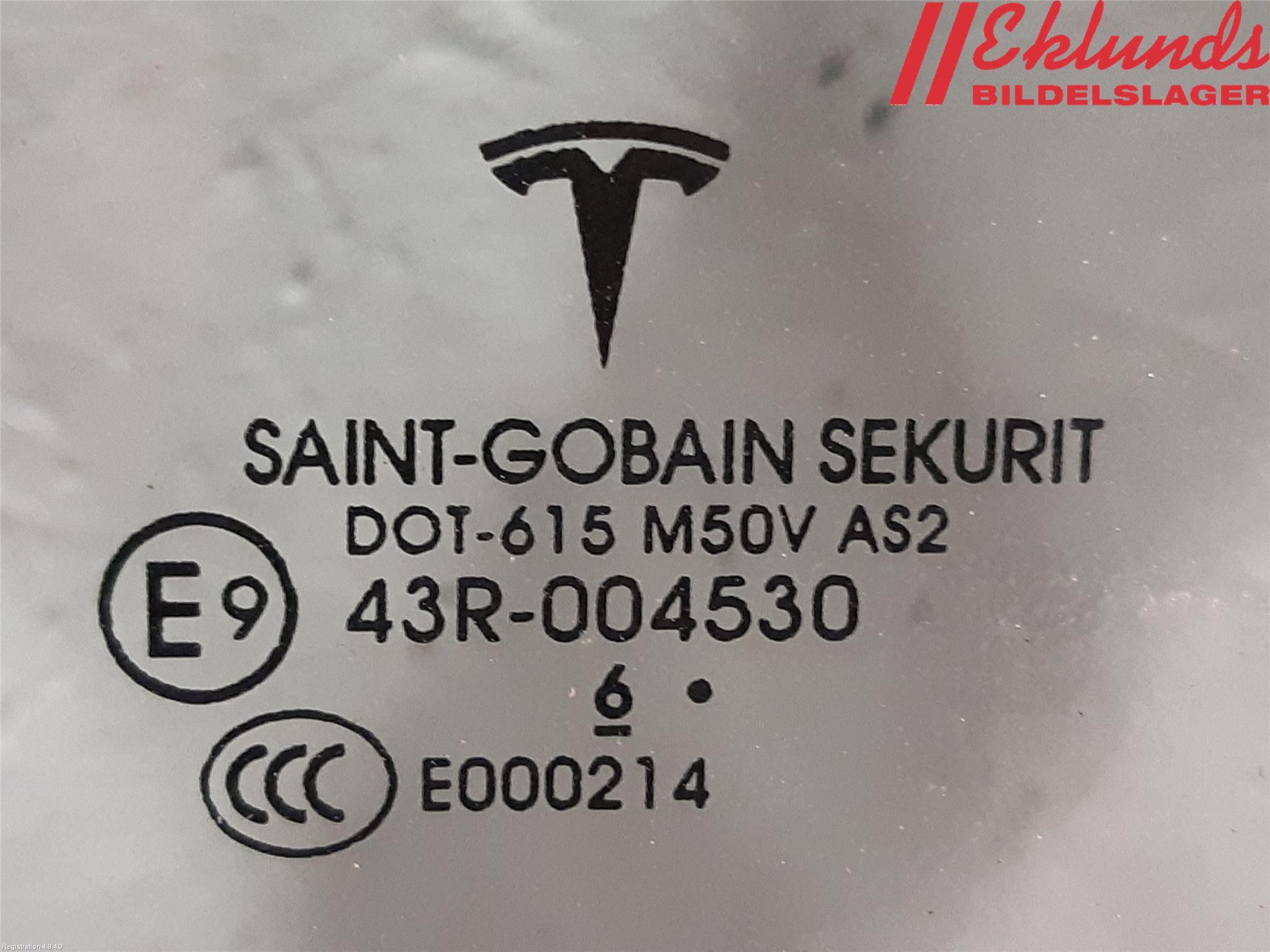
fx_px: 954
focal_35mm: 26
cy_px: 476
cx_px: 635
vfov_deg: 53.1
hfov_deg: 67.3
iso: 250
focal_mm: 3.93
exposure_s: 1/25
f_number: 1.7
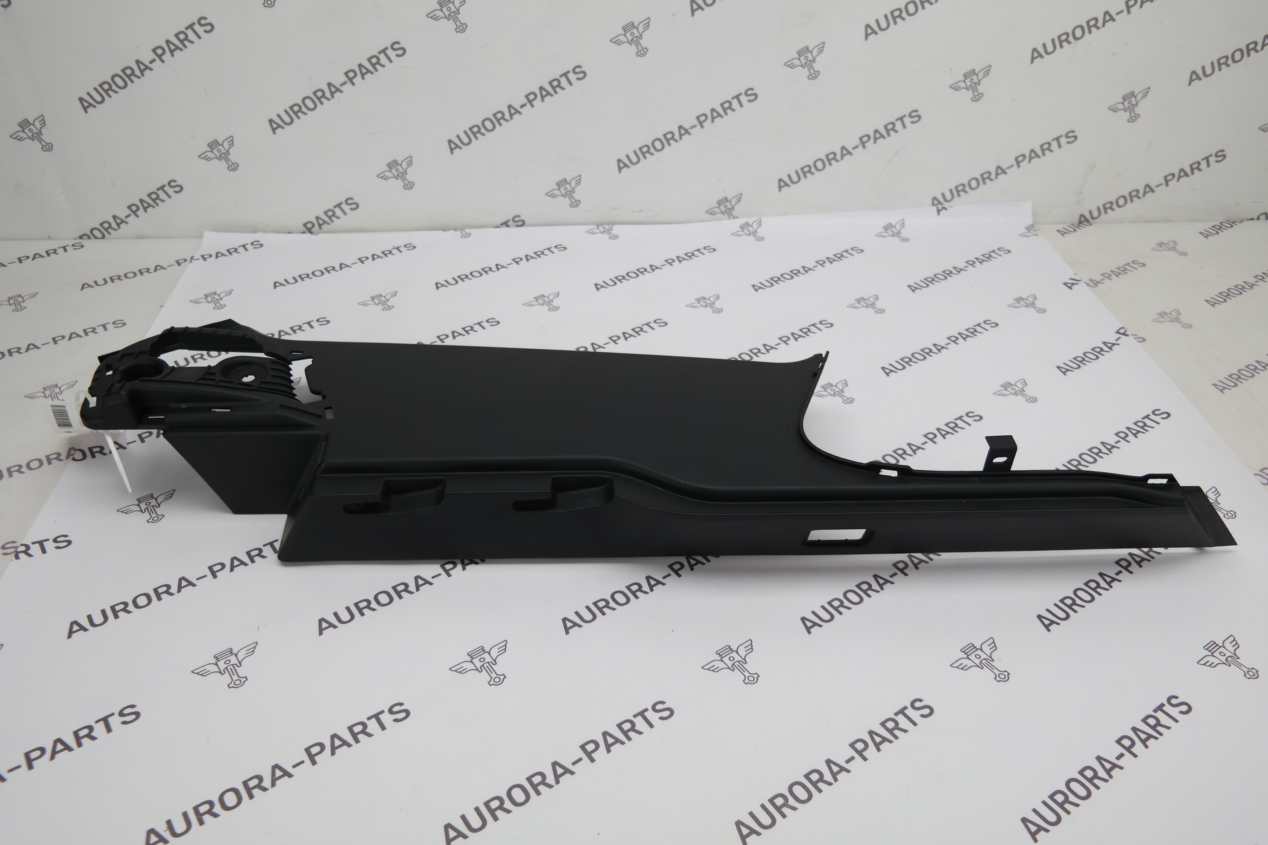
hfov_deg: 67.4
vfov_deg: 47.9
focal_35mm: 27
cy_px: 422
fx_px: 951
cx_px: 634
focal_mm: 18
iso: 100
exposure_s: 1/80
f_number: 3.5
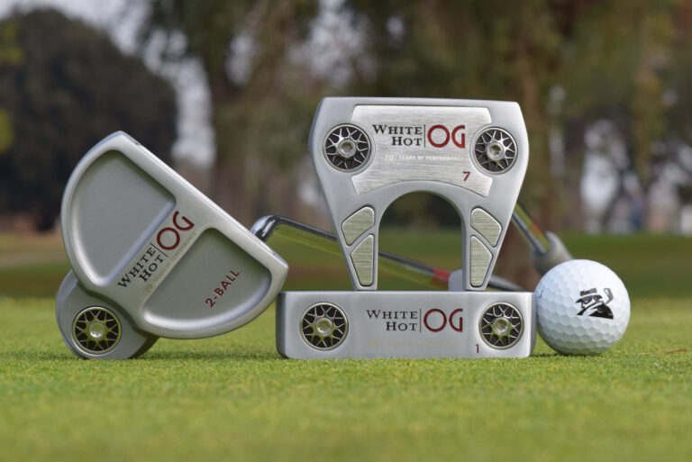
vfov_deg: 16.6
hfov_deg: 24.6
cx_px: 346
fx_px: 1587
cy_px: 231
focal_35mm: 82
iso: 200
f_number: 8
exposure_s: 1/250
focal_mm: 55
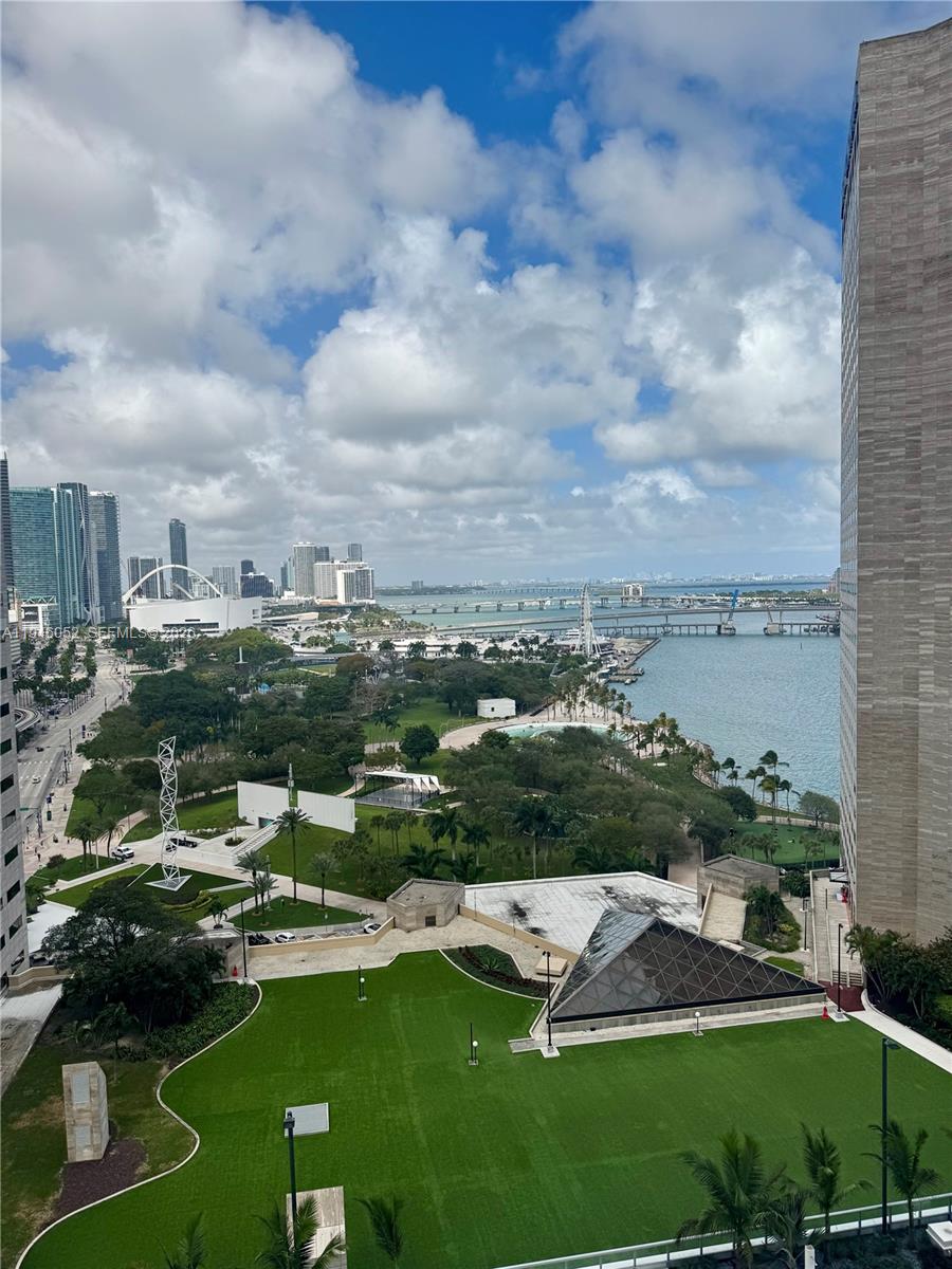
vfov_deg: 71.6
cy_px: 634
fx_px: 880
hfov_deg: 56.8
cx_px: 476
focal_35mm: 24
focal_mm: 6.76
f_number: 1.78
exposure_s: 1/9009
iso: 80
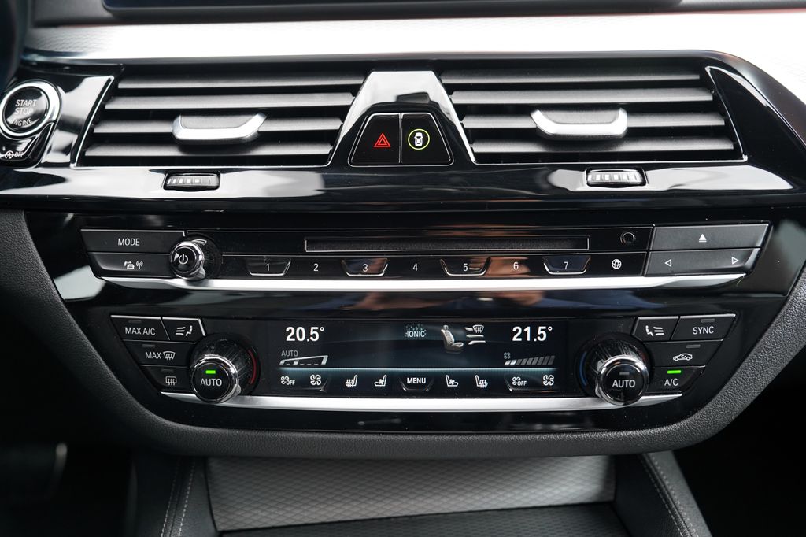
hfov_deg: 57.2
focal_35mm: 33
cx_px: 403
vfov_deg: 39.9
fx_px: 739
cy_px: 268
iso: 1000
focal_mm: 33
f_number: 4
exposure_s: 1/60
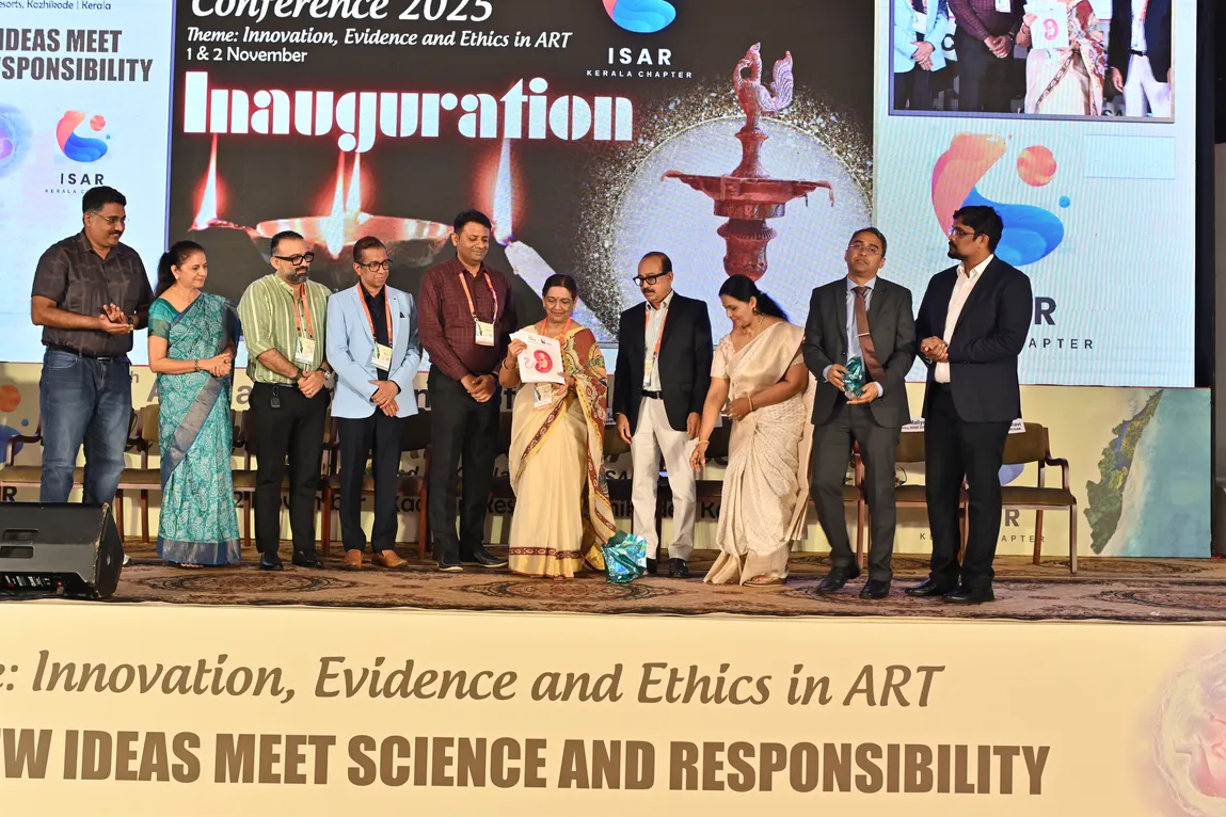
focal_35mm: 39
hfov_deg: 49.6
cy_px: 399
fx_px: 1328
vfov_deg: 34.2
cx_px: 601
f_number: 5
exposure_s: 1/100
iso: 800
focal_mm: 35
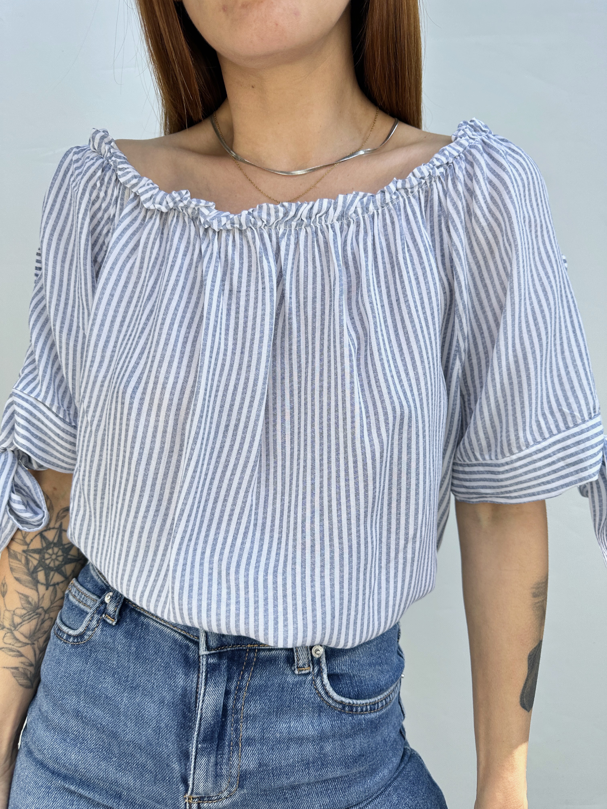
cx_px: 304
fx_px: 561
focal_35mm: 24
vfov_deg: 71.6
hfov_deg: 56.8
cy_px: 404
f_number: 1.78
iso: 80
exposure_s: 1/650
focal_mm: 6.86
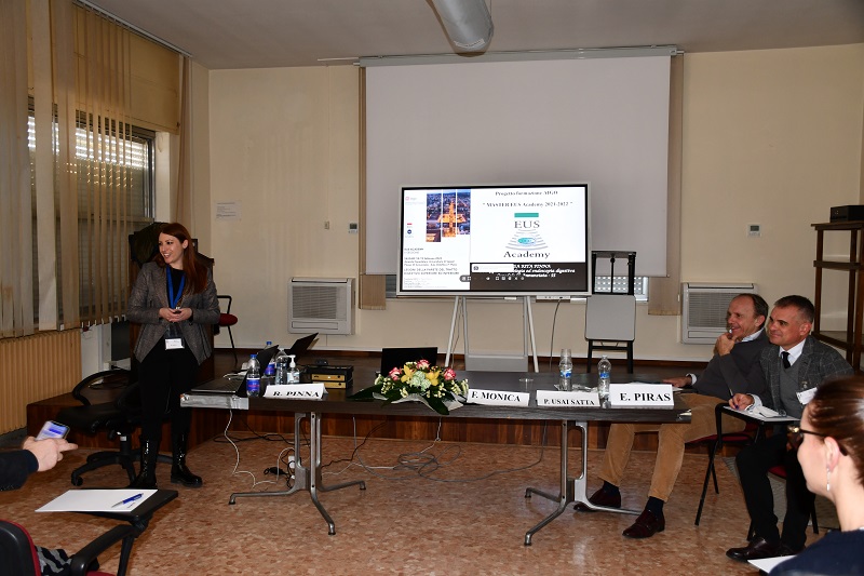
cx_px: 432
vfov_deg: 38.9
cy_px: 288
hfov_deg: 55.8
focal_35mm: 34
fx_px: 816
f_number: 3.8
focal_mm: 23
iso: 560
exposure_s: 1/60
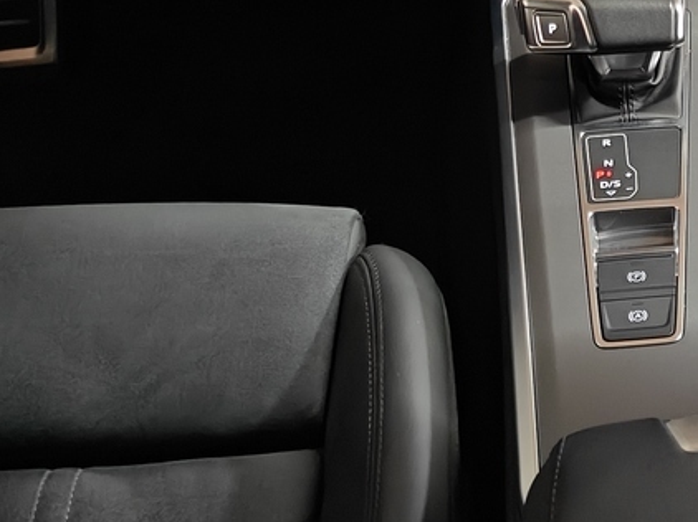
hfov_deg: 19.3
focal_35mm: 99
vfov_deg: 13.8
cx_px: 681
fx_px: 1995
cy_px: -314
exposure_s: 1/50
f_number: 1.8
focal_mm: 5.59
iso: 160
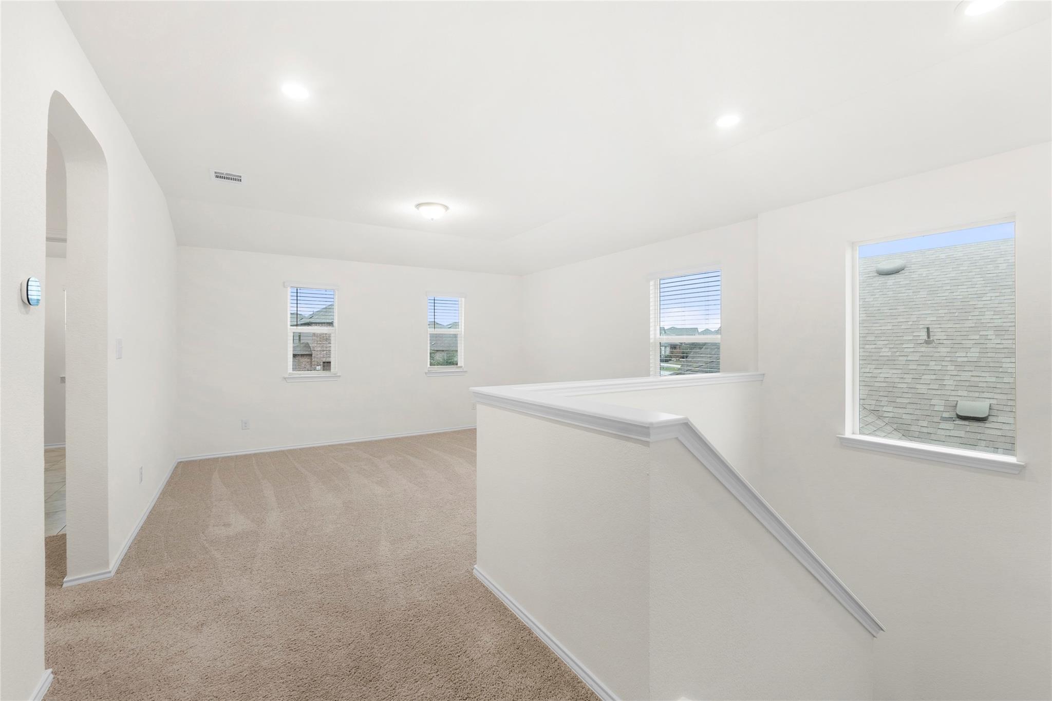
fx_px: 438
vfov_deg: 77.3
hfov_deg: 100.4
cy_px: 350
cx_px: 526
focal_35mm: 15
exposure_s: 1/1.25
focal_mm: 10
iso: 100
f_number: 8
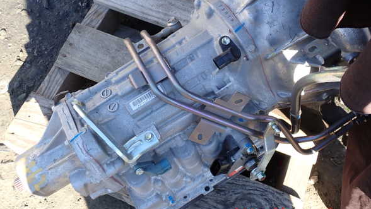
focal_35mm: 40
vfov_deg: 29.6
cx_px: 189
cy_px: 80
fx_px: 394
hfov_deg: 50.5
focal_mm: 6.37
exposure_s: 1/100
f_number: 3.5
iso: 100
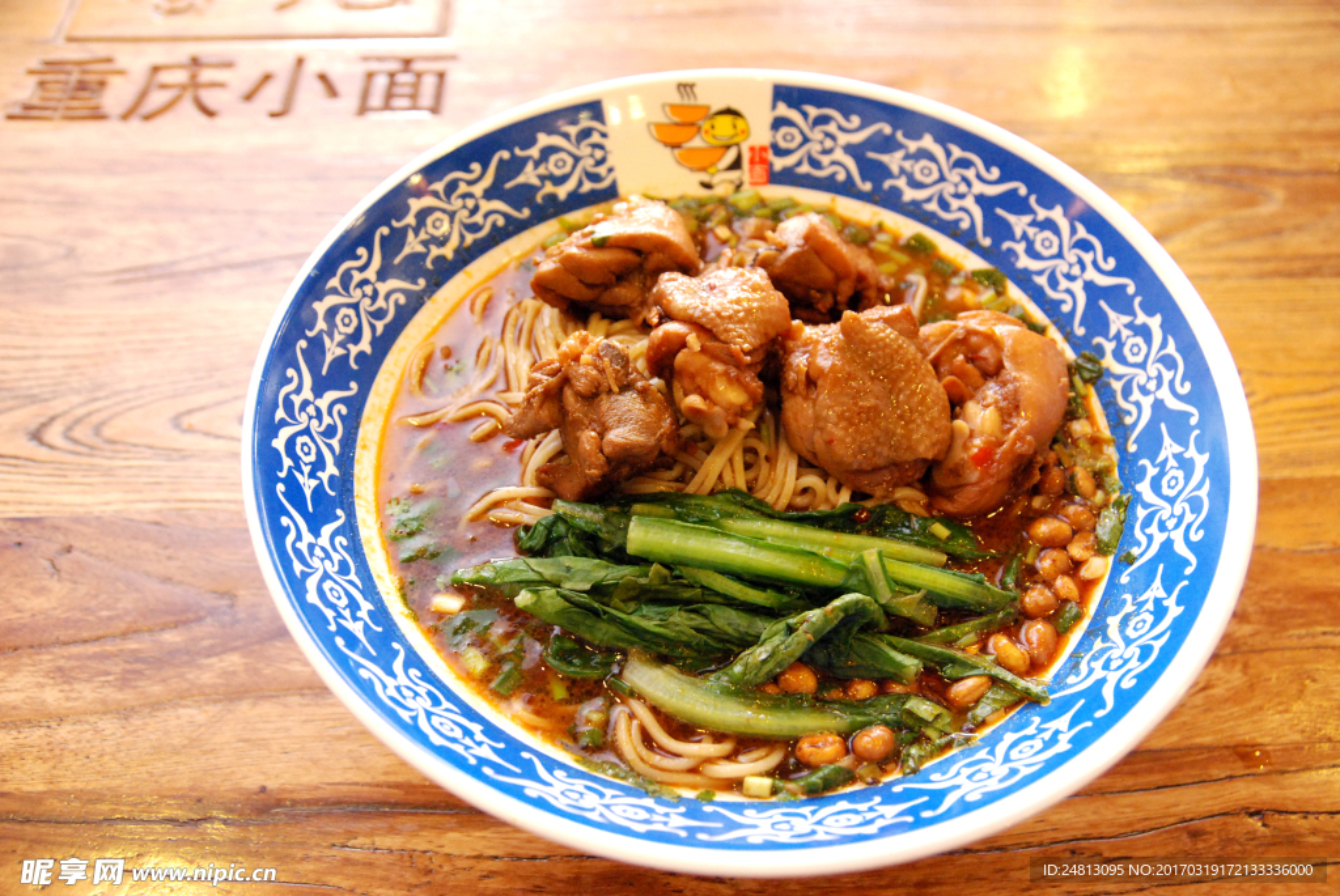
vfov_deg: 40.1
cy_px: 448
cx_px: 670
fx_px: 1230
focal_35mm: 33
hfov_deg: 57.2
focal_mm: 22
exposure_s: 1/80
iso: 1600
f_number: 4.5
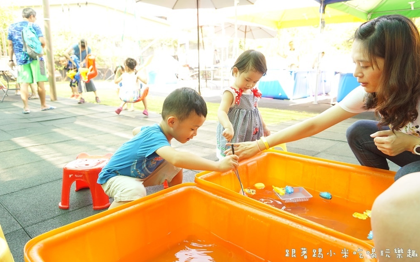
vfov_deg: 49.3
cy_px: 130
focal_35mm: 25
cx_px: 213
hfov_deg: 72.6
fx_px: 286
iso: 640
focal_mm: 16
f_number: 4
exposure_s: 1/160
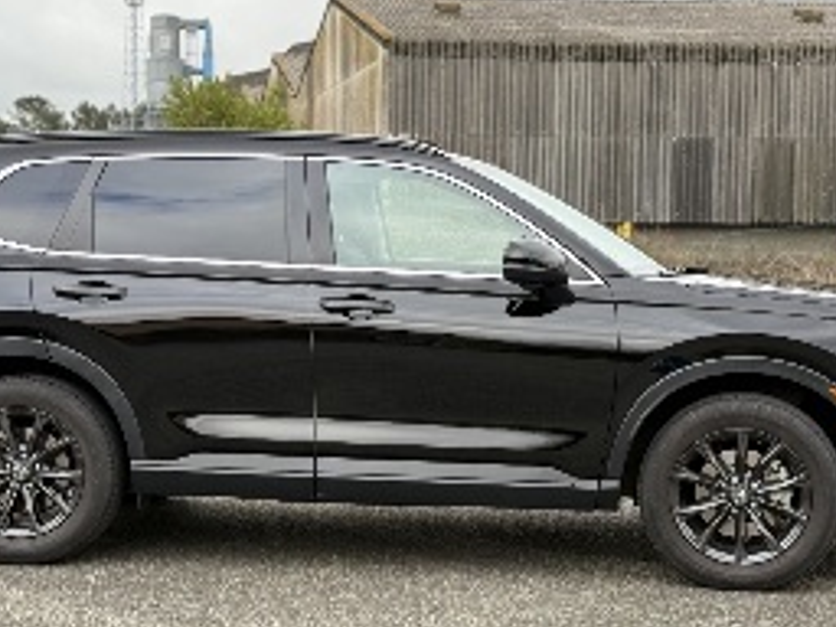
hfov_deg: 25.0
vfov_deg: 18.9
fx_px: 1884
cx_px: 392
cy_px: 366
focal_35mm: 78
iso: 64
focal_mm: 6.76
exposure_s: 1/657
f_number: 1.78
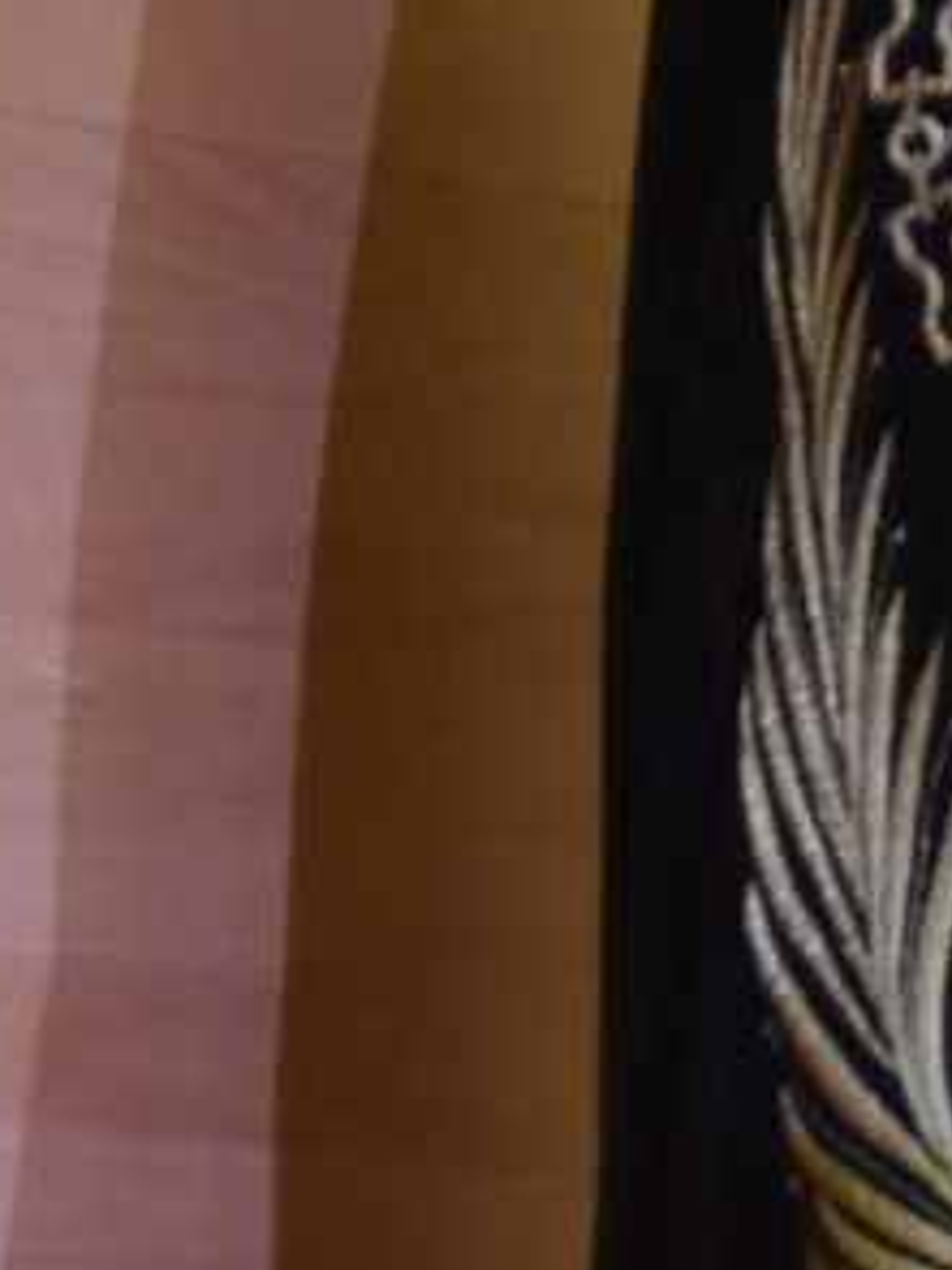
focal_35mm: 365
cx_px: 3321
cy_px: -977
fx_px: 13394
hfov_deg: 3.9
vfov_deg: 5.4
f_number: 5.3
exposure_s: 1/100
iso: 5600
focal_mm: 70
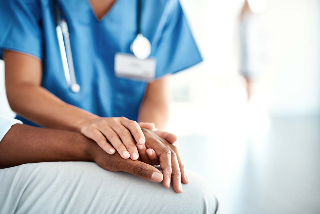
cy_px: 107
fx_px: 445
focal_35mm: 50
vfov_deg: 27.0
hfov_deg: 39.6
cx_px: 160
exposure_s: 1/250
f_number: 1.6
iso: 320
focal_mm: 50
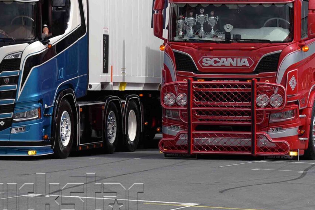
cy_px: -14
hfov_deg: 9.8
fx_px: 1829
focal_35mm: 209
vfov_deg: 6.6
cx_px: 51
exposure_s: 1/250
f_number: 5.6
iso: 100
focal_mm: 70
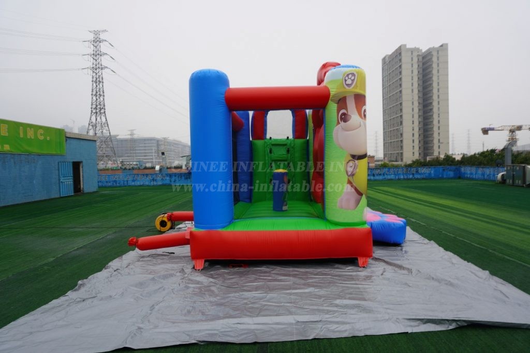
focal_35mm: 24
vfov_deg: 53.1
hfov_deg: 73.7
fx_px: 353
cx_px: 265
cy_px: 176
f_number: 6.3
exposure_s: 1/100
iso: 100
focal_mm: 16
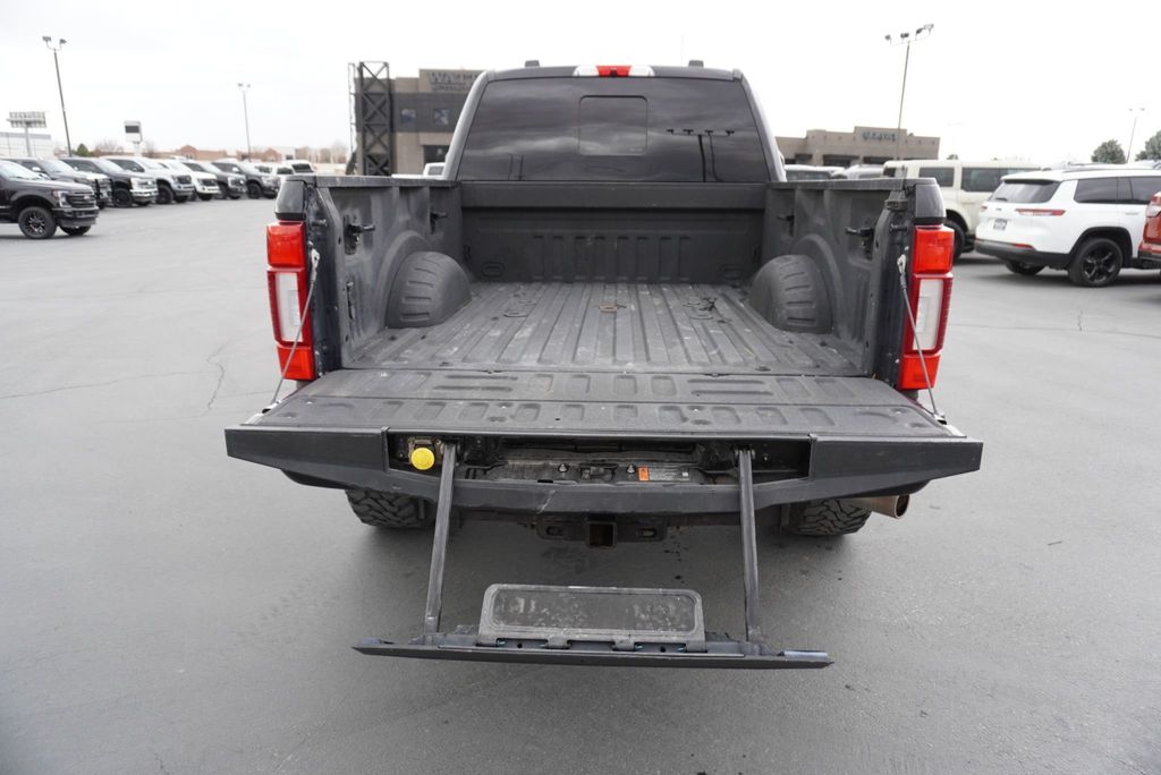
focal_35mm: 24
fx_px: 774
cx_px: 580
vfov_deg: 53.2
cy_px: 388
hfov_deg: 73.7
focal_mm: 16
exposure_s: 1/160
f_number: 4
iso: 640
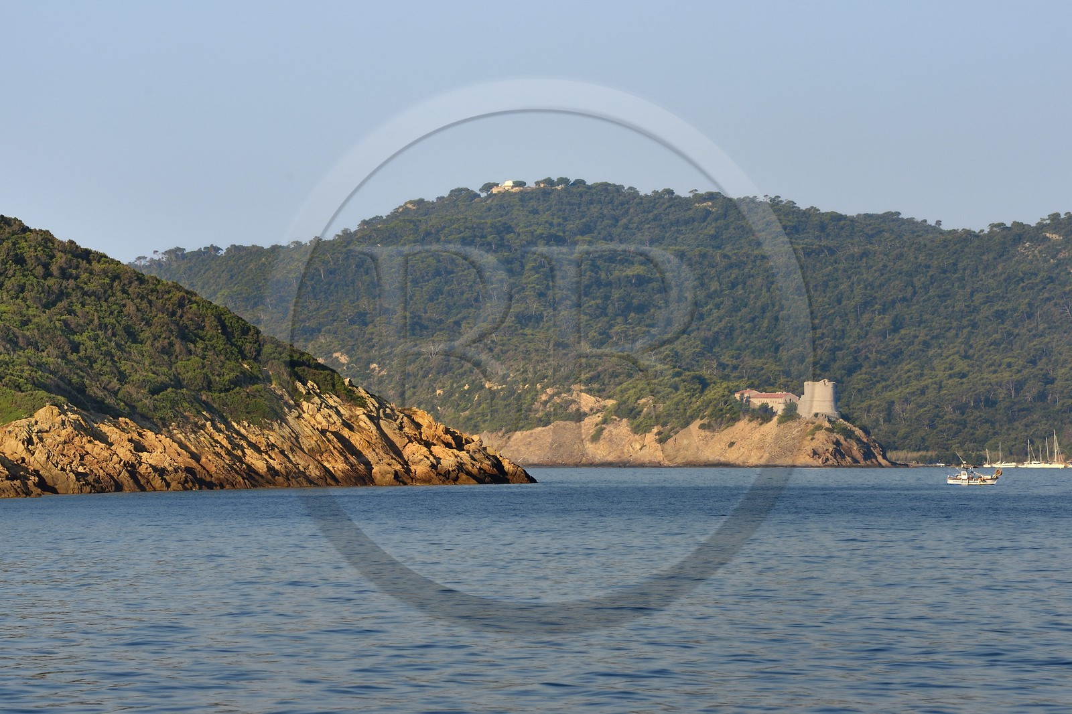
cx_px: 536
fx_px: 5954
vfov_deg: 6.9
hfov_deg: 10.3
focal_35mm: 200
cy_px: 357
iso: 200
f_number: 9
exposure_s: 1/400
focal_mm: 200
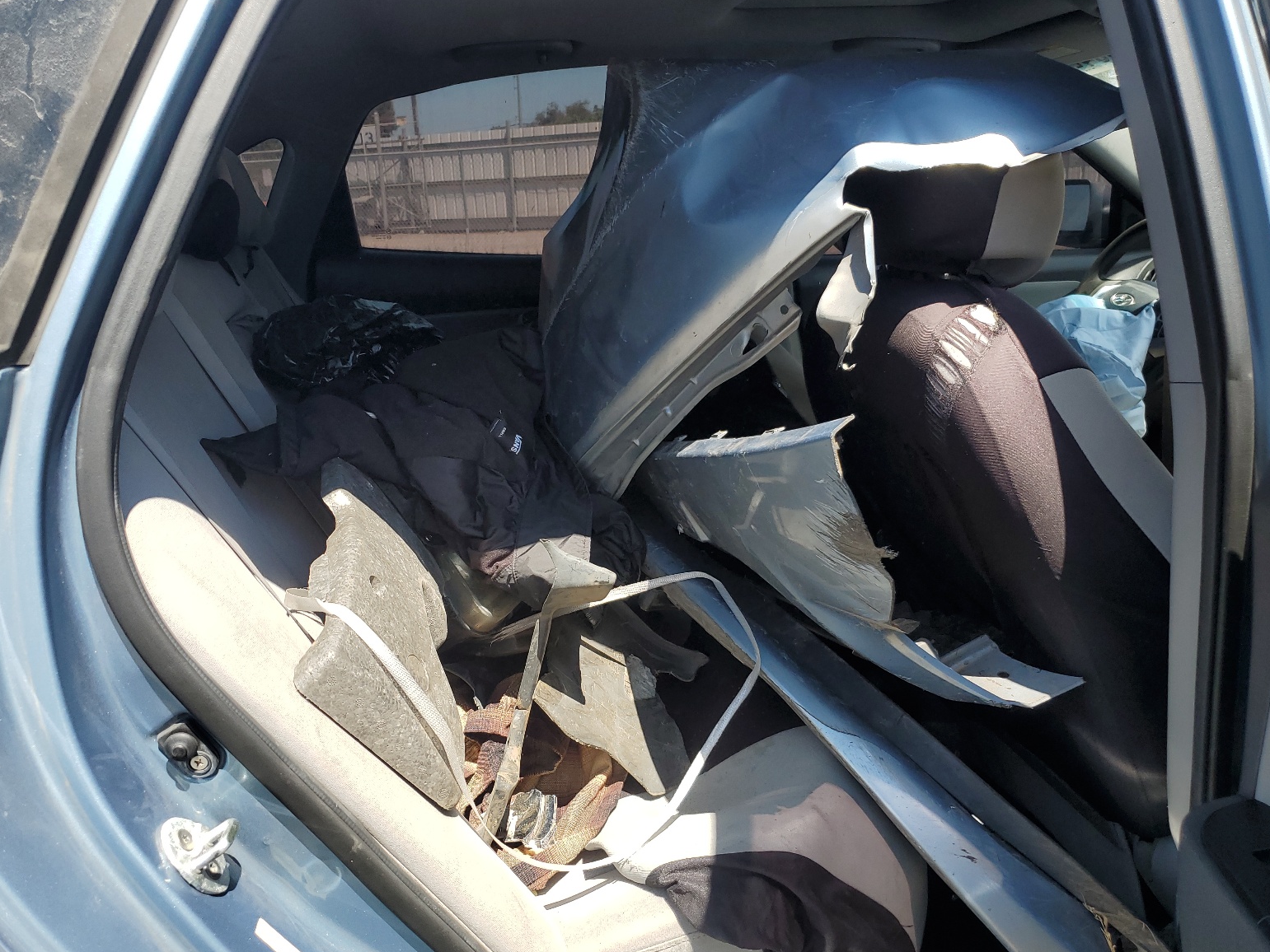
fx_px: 991
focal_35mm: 27
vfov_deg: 51.4
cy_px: 485
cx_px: 632
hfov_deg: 65.3
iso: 50
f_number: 1.5
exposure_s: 1/1000
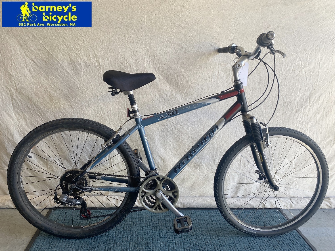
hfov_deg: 67.3
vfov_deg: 53.1
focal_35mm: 26
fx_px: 252
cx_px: 168
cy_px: 126
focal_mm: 4.25
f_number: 1.8
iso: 40
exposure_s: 1/122
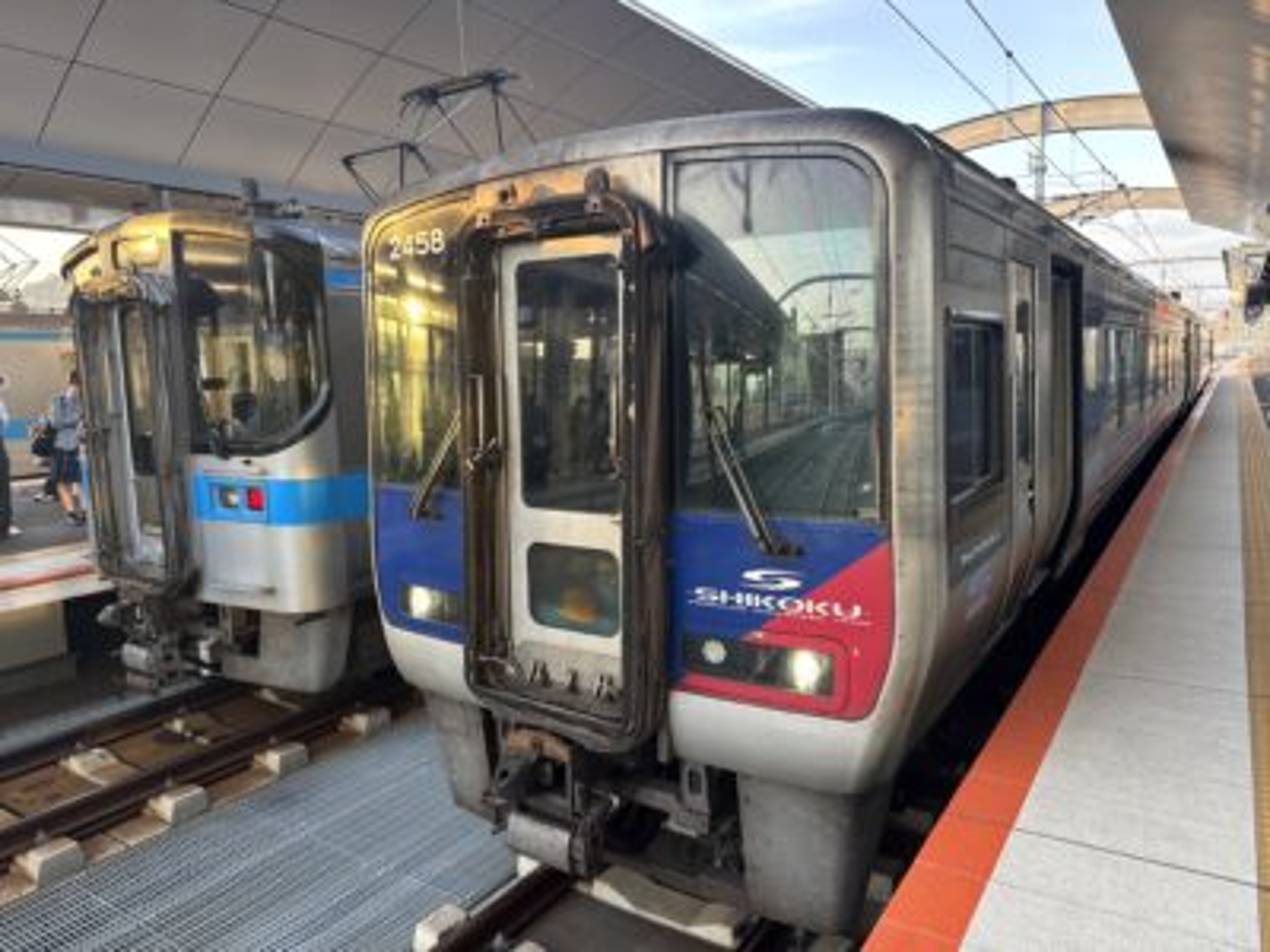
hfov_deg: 71.6
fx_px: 881
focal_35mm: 24
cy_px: 476
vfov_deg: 56.8
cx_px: 635
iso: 125
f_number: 1.78
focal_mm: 6.76
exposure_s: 1/121
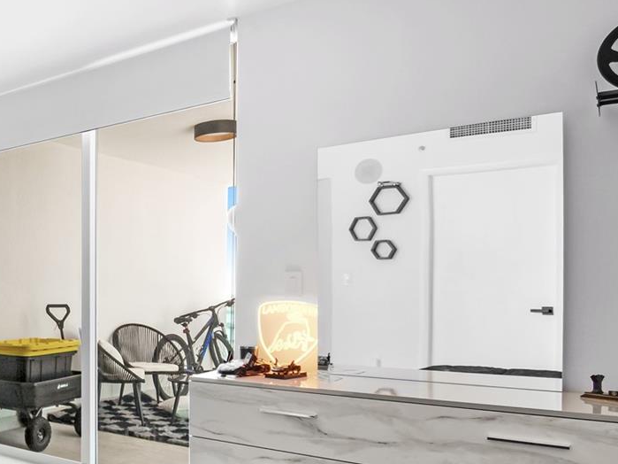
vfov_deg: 42.3
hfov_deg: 42.7
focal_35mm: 33
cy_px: 313
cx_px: -69
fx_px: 589
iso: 250
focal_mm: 10
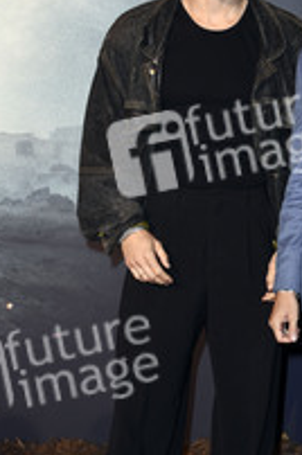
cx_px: 288
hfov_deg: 13.6
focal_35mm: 99
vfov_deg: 20.6
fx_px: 1250
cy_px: 257
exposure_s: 1/200
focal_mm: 50
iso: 640
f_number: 5.6
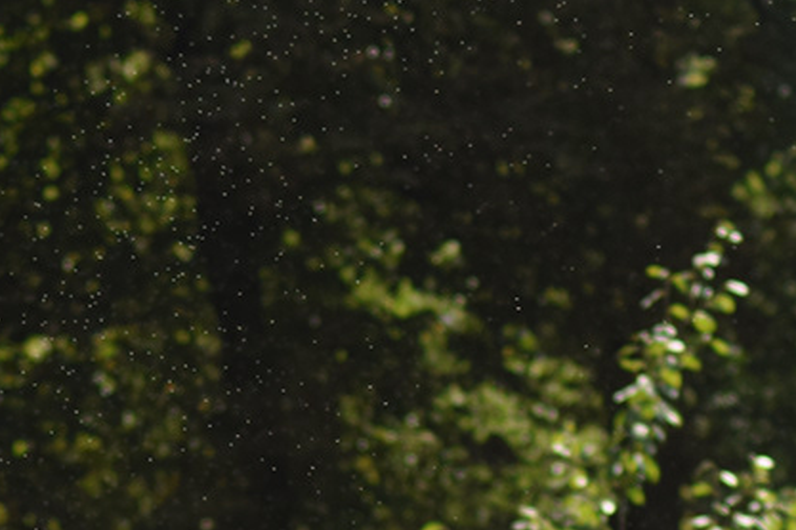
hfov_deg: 4.3
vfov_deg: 2.8
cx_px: 65
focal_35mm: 483
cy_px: 1157
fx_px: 10679
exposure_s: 1/640
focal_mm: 70
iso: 200
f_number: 6.3
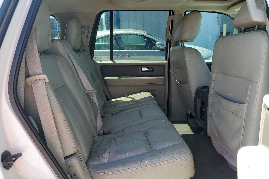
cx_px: 133
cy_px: 89
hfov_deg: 65.5
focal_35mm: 28
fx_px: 209
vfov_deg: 46.4
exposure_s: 1/400
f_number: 1.5
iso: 50
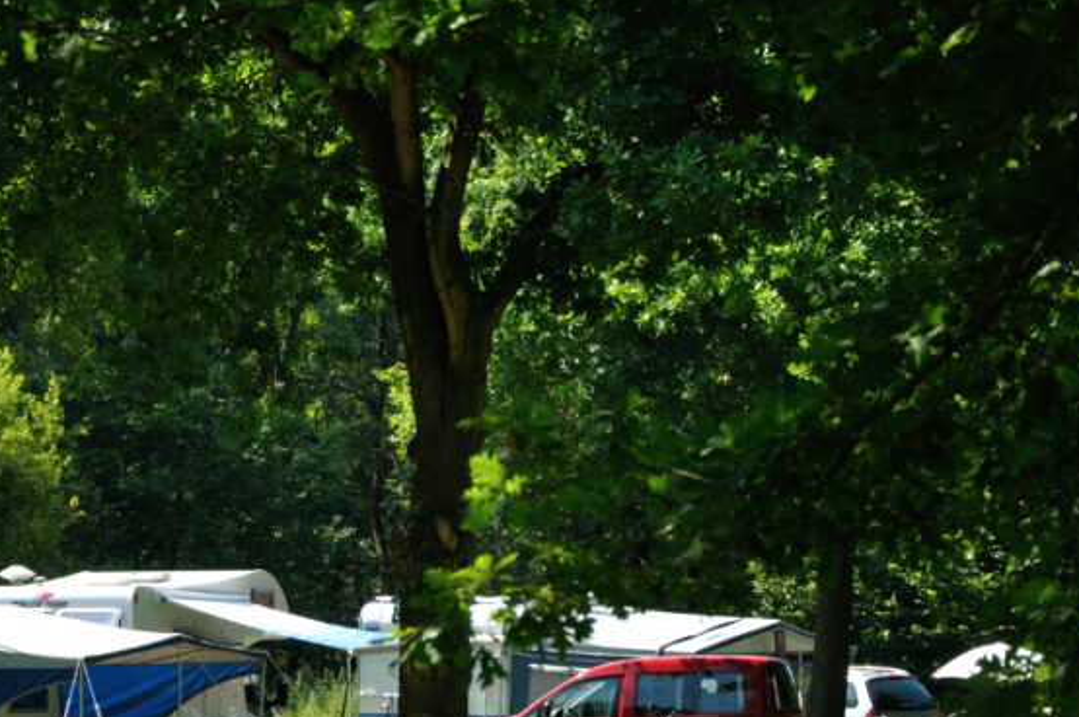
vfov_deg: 6.6
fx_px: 6225
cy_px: 643
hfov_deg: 9.9
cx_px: 329
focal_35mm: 208
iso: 200
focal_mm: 75
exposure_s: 1/500
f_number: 5.3
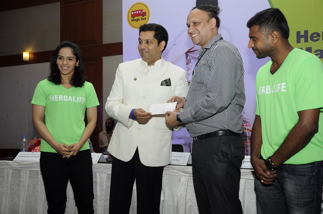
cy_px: 107
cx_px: 162
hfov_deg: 46.4
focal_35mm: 42
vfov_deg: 31.8
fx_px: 376
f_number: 5.6
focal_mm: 28
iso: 250
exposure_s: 1/100
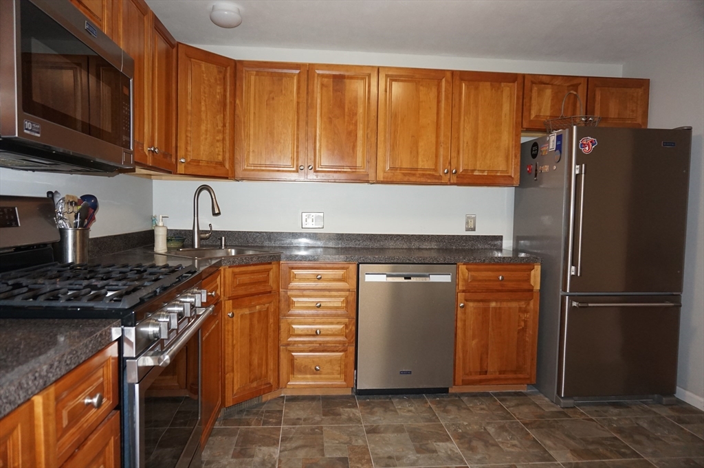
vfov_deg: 53.1
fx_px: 469
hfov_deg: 73.8
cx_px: 352
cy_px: 234
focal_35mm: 24
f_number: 3.5
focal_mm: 16
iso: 800
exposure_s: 1/160
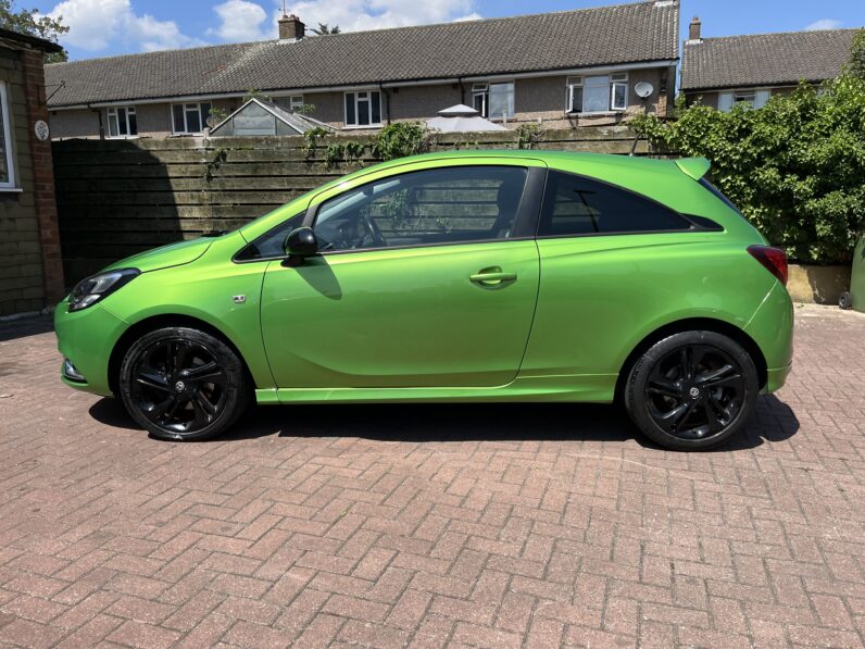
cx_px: 432
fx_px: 650
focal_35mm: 26
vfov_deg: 53.1
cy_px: 324
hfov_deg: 67.3
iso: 50
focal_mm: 5.1
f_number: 1.6
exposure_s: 1/2688
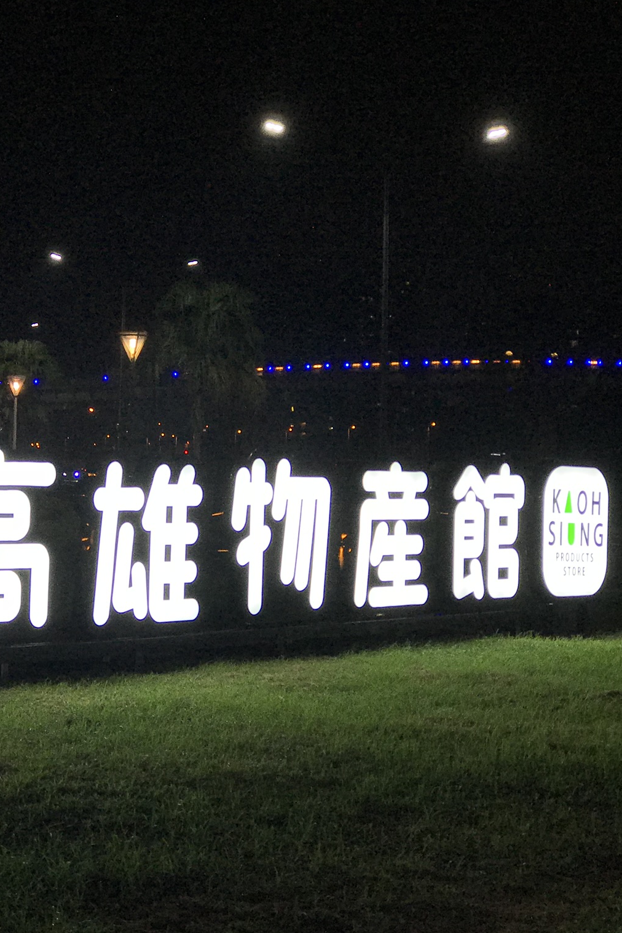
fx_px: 2073
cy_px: 464
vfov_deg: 25.4
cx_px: 146
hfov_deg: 17.0
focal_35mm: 80
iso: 40
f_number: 2.8
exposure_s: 1/60
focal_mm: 6.6
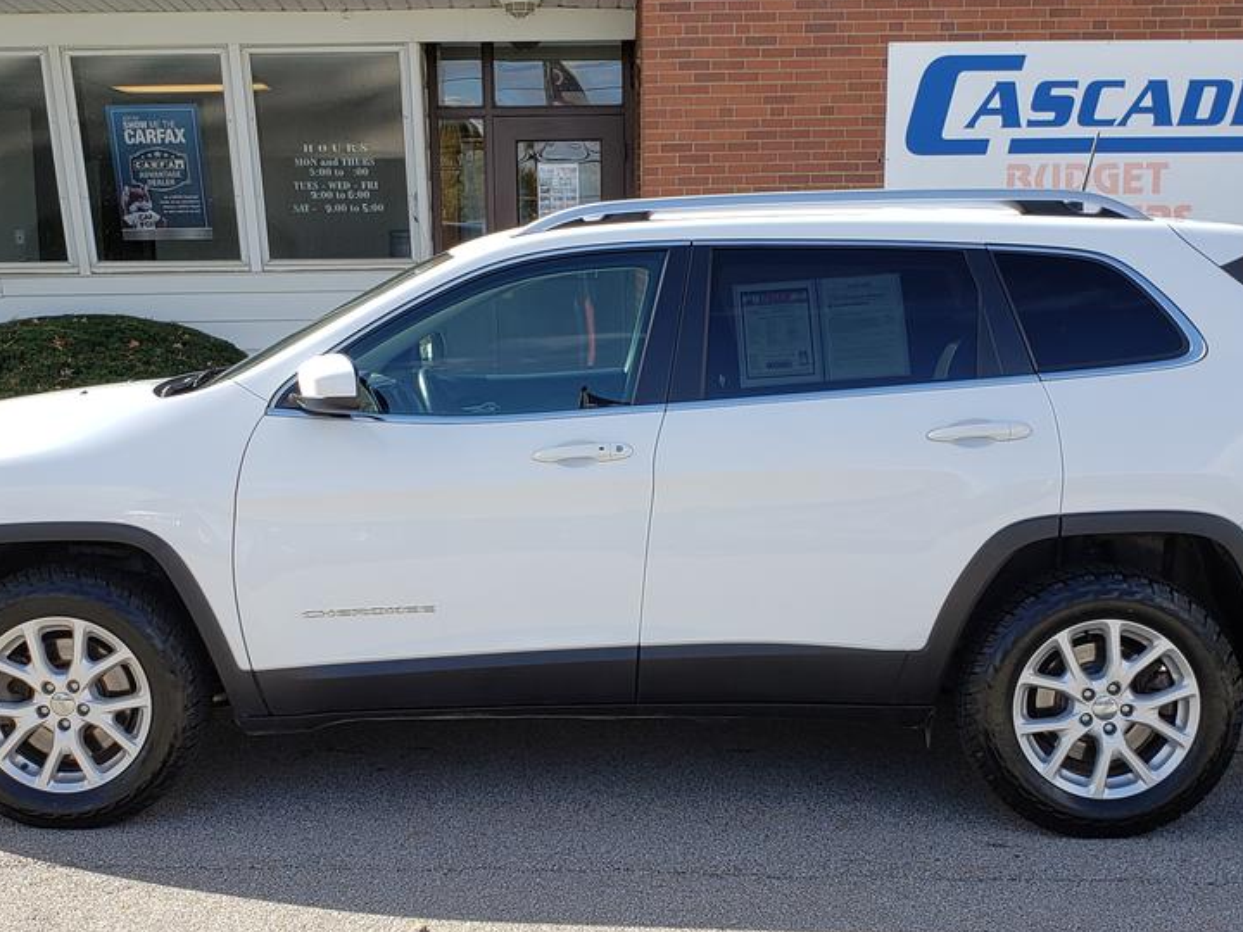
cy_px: 526
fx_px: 1329
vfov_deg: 38.6
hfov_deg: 50.1
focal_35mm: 37
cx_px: 599
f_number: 2.4
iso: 50
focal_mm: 4.3
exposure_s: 1/550
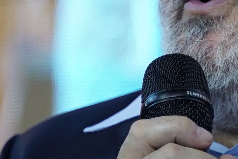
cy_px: -19
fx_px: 2738
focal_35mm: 414
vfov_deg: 3.3
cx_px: 292
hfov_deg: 5.0
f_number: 2.8
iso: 640
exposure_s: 1/200
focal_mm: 75
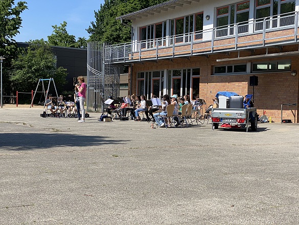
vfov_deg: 28.0
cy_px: 112
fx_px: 449
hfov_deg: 36.8
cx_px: 150
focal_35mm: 52
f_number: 2
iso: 20
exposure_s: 1/1332
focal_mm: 6
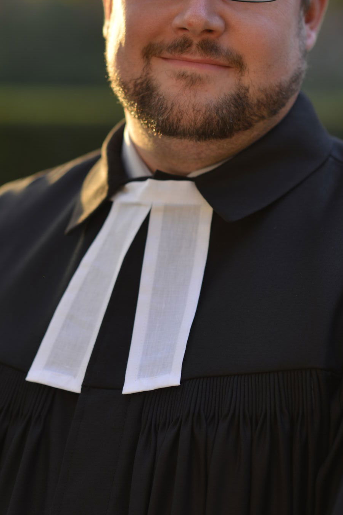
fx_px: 1844
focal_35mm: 129
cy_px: 175
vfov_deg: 15.9
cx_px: 187
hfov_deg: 10.6
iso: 160
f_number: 2.5
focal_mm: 85
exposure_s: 1/125
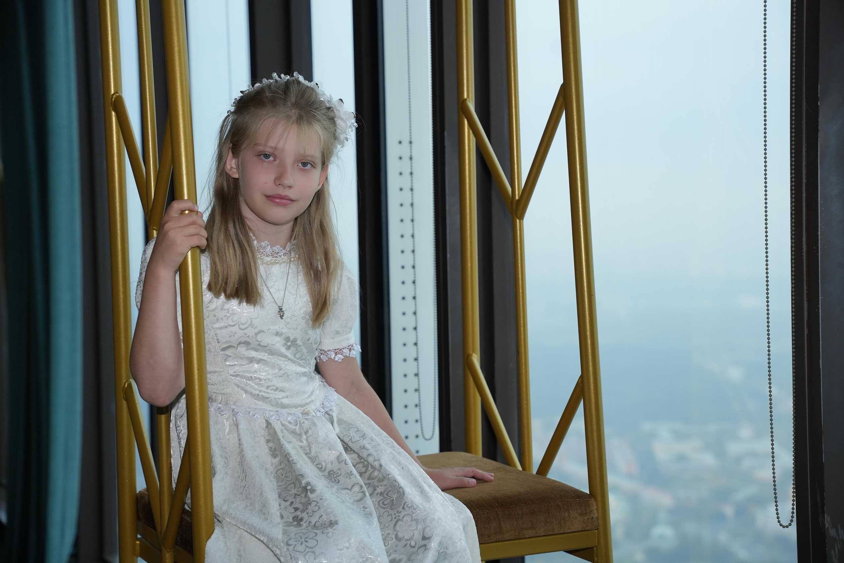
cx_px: 422
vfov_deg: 22.1
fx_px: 1444
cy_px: 282
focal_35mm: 62
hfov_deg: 32.6
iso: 800
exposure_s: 1/1600
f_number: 4
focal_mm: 61.6
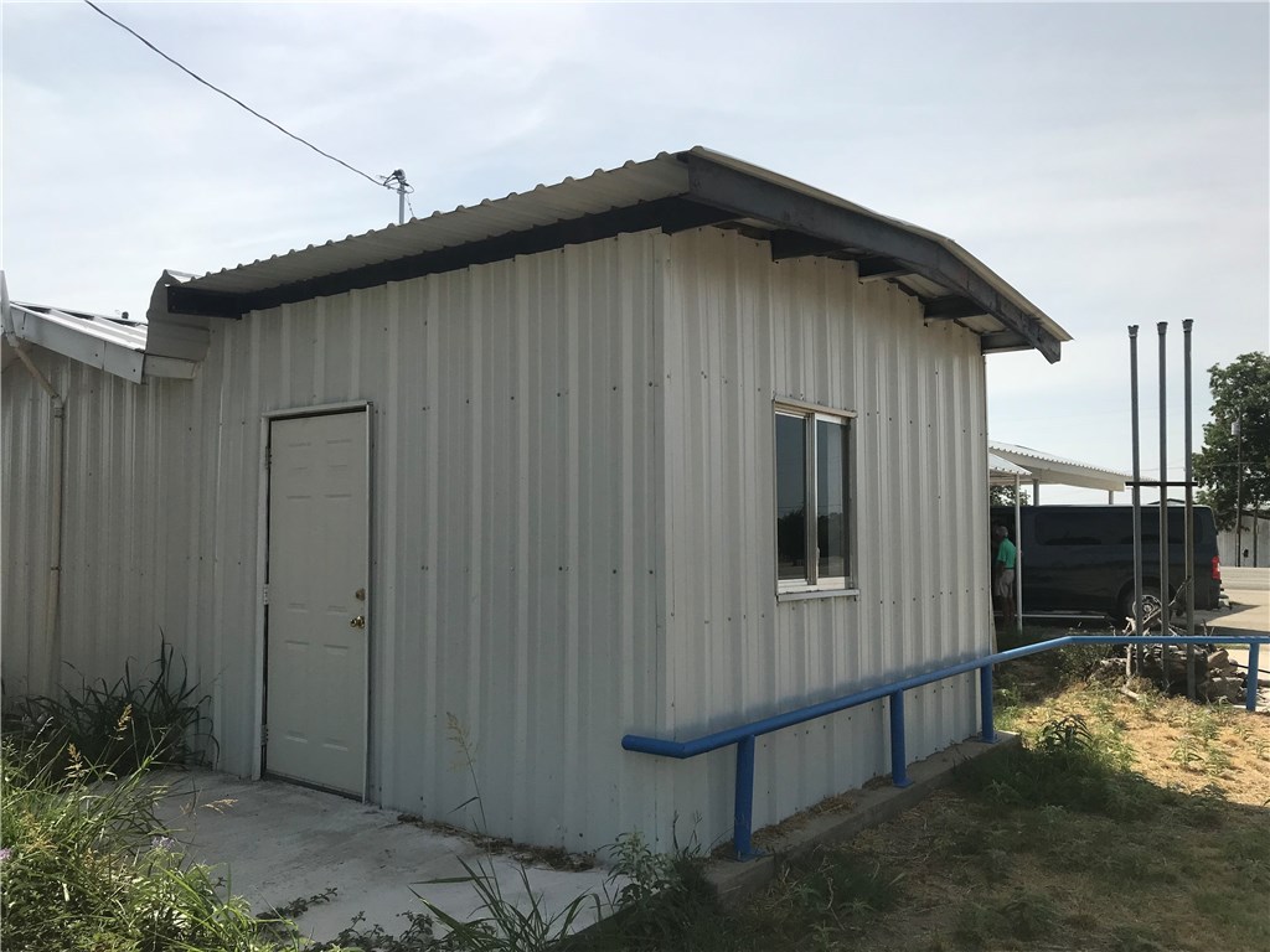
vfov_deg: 49.7
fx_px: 1027
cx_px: 635
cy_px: 476
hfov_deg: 63.4
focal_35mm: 28
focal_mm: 3.99
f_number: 1.8
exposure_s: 1/4367
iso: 20
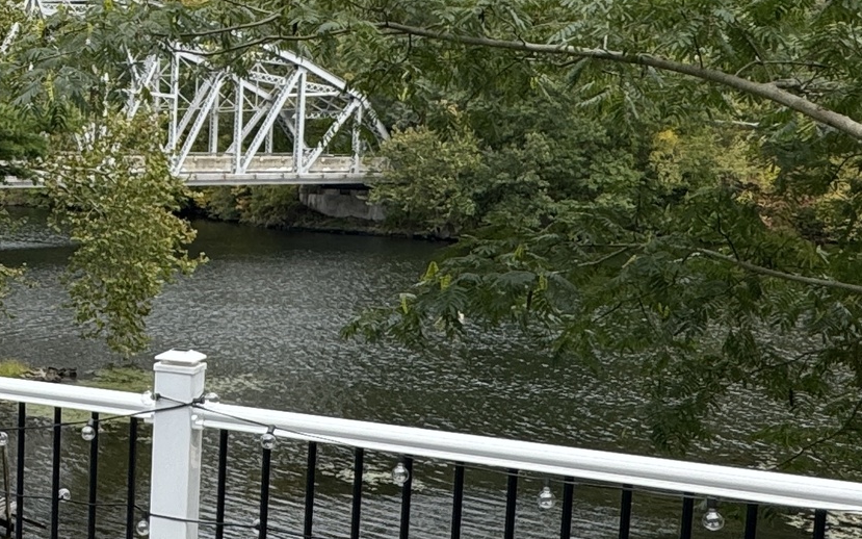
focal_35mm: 55
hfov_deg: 30.7
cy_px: 285
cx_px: -192
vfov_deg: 23.5
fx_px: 1292
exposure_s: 1/343
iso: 40
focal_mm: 2.22
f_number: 2.2
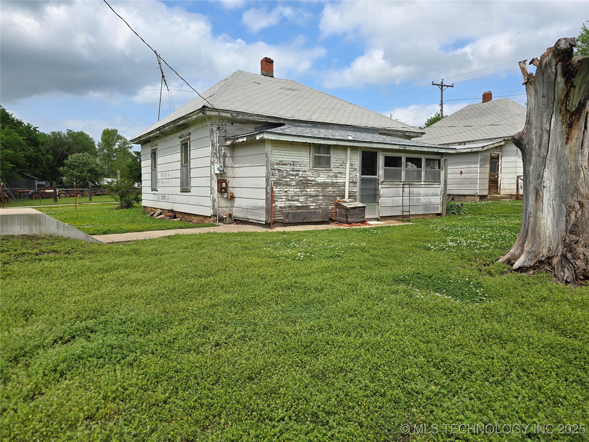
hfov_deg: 73.9
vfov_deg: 58.9
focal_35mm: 23
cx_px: 294
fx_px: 391
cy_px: 221
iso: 12
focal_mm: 6.3
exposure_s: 1/942
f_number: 1.7
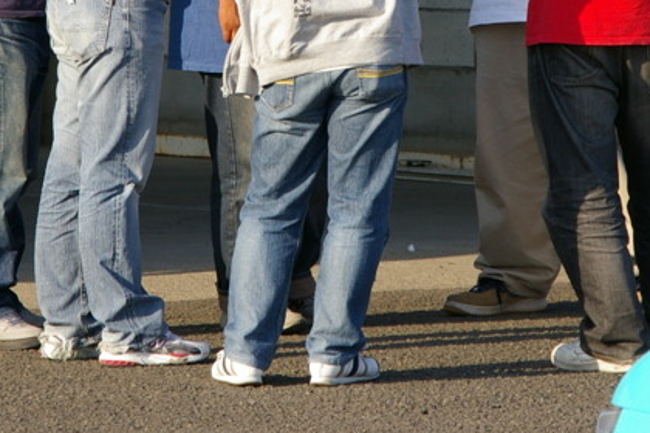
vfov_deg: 3.1
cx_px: 310
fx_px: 7926
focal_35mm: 439
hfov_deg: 4.7
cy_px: -51
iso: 200
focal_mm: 120
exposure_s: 1/125
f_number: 11
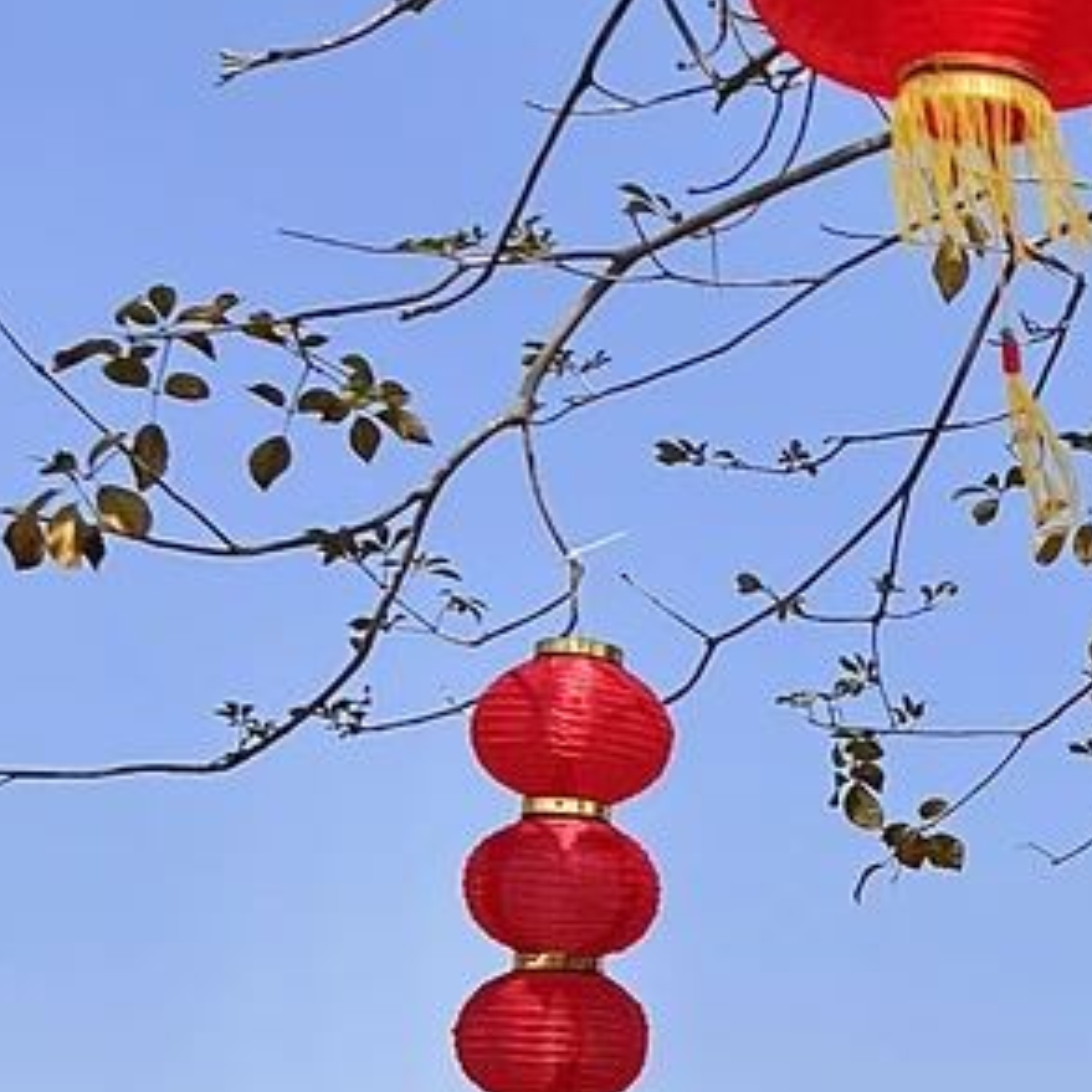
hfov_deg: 13.7
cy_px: 943
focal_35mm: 113
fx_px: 4033
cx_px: 1998
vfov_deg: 15.3
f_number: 1.5
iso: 50
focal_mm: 5.7
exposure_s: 1/3571
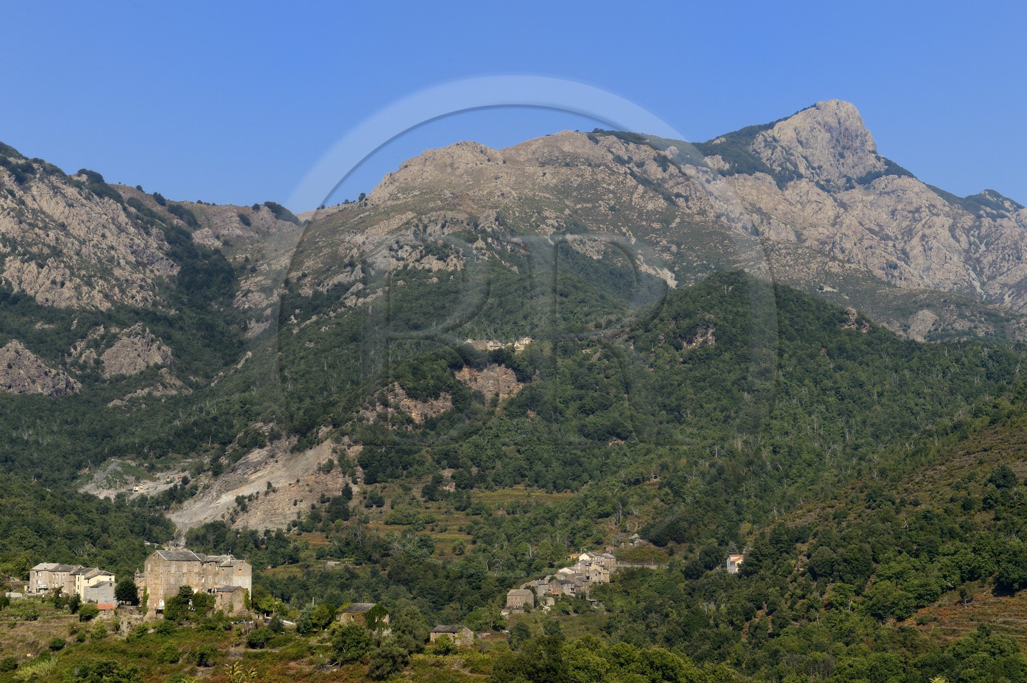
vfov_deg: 19.4
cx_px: 514
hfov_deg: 28.9
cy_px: 342
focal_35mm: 70
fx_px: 1995
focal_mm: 70
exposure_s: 1/160
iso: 200
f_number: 16
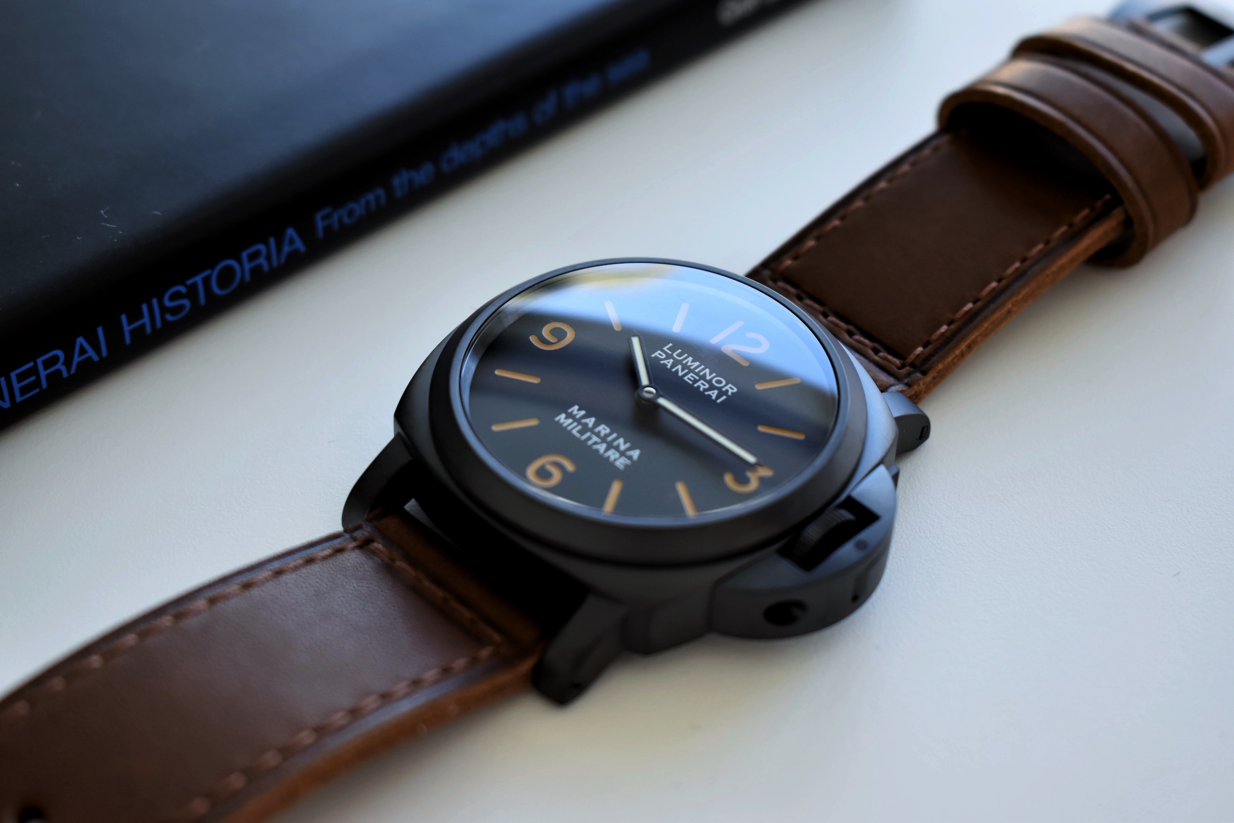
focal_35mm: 72
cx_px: 617
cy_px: 412
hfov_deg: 28.1
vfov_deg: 18.9
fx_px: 2468
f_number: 5.6
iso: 720
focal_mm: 48
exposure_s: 1/125
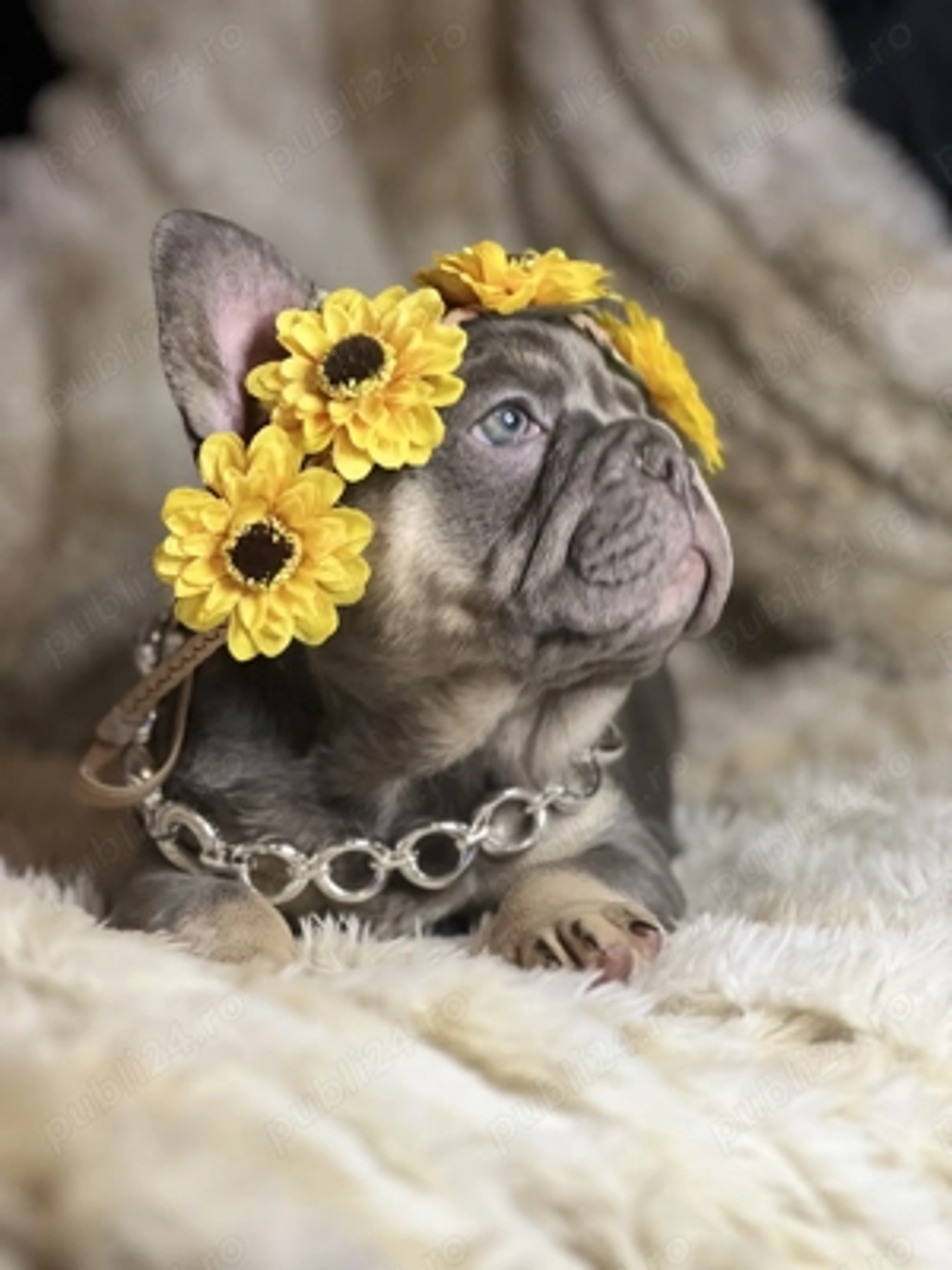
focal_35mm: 77
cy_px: 635
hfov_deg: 19.1
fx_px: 2824
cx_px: 476
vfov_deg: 25.3
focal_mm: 9
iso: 200
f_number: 2.8
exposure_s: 1/40
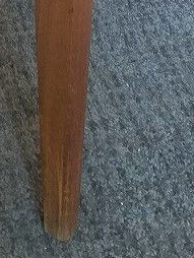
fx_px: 686
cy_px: -167
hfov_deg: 15.9
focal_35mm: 92
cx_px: 27
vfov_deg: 18.1
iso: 250
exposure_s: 1/25
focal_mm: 3.6
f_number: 1.9
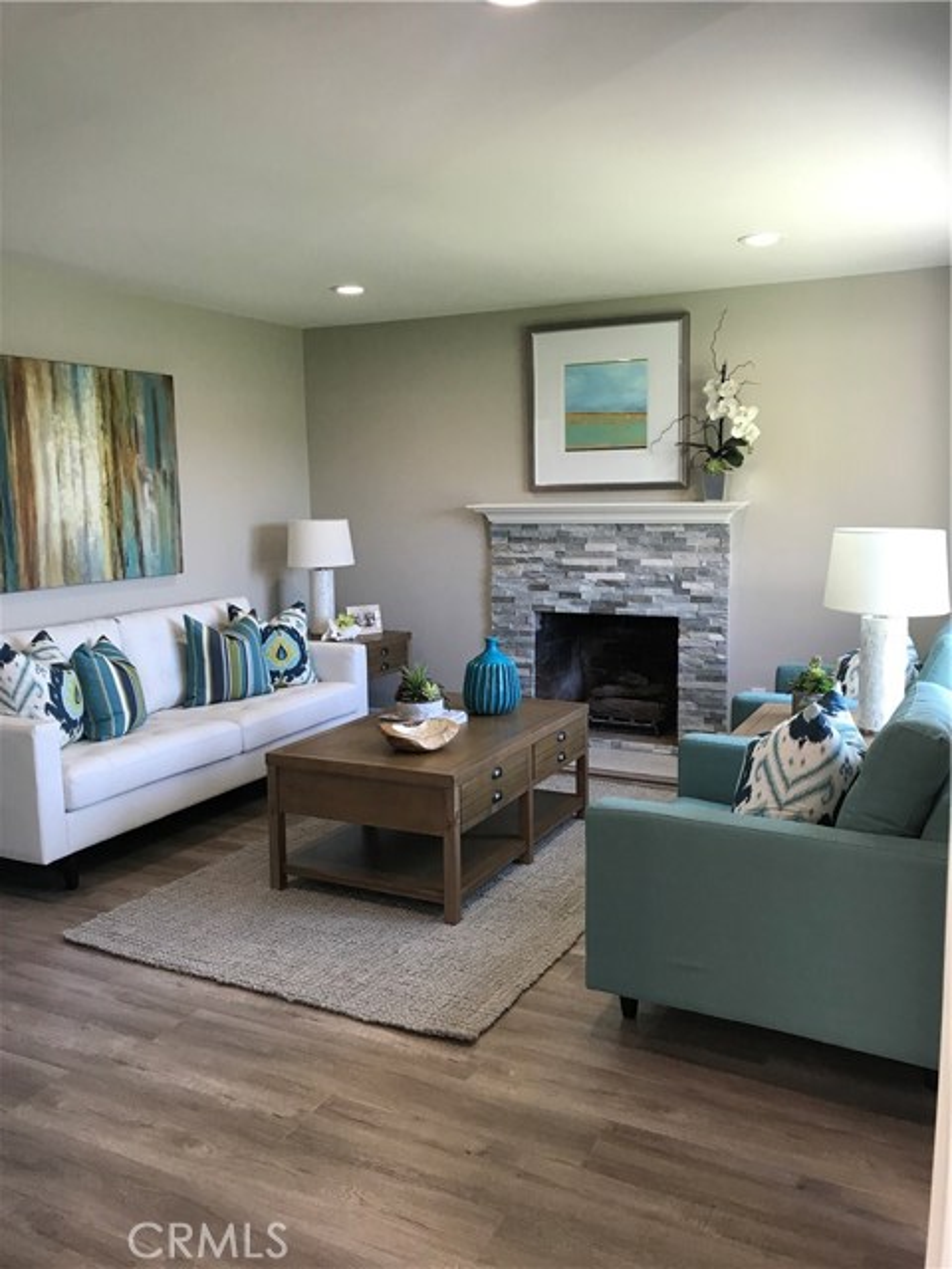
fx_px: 1027
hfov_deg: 49.7
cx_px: 476
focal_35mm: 28
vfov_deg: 63.4
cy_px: 634
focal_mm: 3.99
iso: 20
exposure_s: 1/30
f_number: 1.8
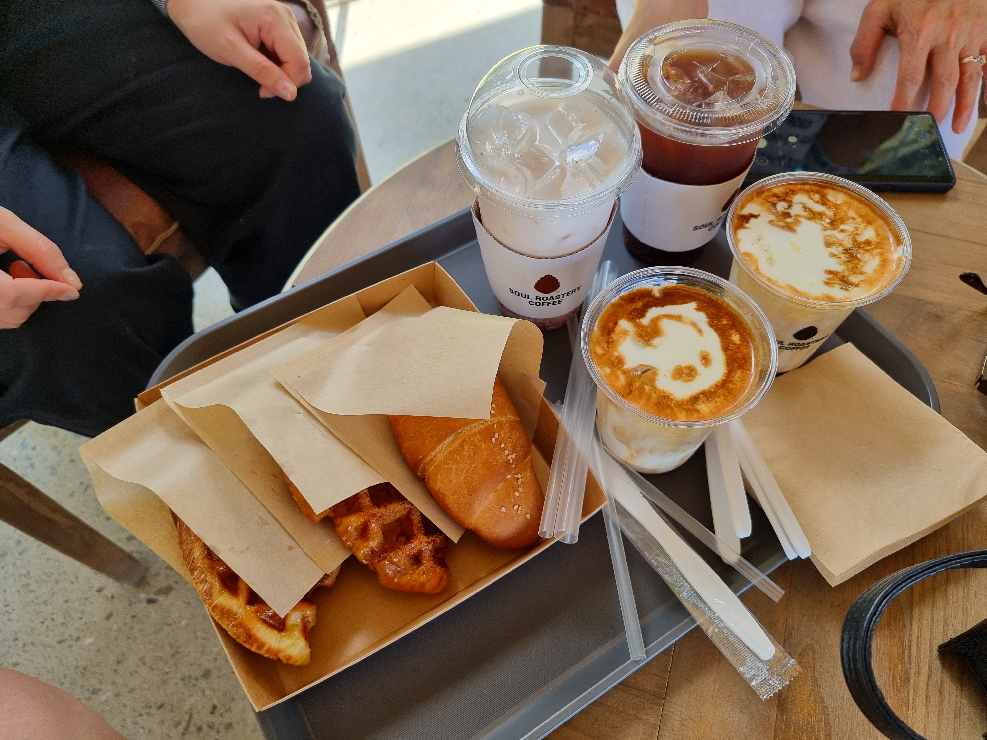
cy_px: 370
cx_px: 494
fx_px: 684
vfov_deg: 56.8
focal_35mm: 24
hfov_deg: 71.6
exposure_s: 1/120
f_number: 1.8
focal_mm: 6.7
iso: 50
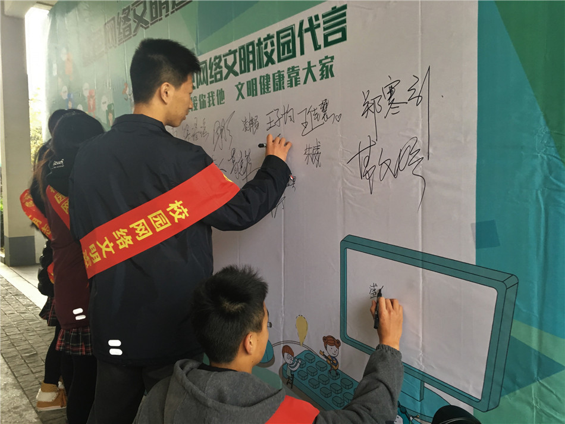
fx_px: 473
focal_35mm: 29
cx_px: 282
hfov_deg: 61.7
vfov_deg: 48.2
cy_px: 212
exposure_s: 1/33
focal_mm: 4.15
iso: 125
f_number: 2.2
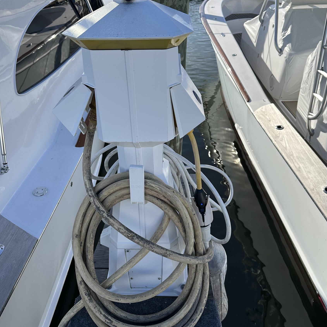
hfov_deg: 55.6
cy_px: 139
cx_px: 164
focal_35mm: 29
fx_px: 310
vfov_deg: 55.4
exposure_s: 1/4016
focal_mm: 6.86
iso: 80
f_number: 1.78
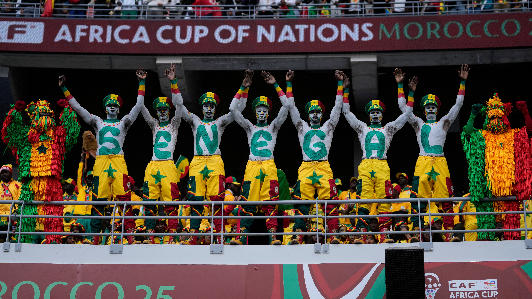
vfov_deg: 12.9
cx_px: 266
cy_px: 133
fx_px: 1326
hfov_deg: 22.7
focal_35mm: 94
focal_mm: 89
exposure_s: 1/1600
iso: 320
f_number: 2.8
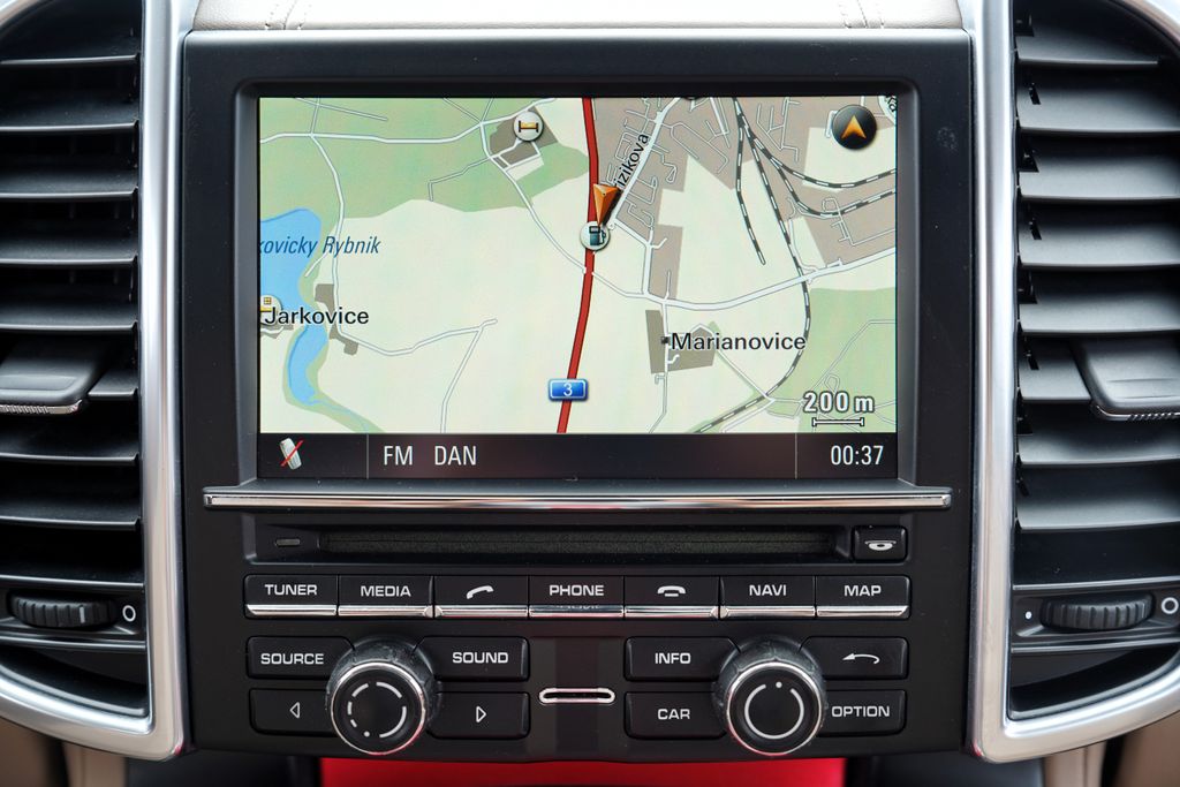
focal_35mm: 44
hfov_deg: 44.5
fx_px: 1442
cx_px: 590
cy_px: 394
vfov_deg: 30.5
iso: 100
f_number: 4
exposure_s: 1/60
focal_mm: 44
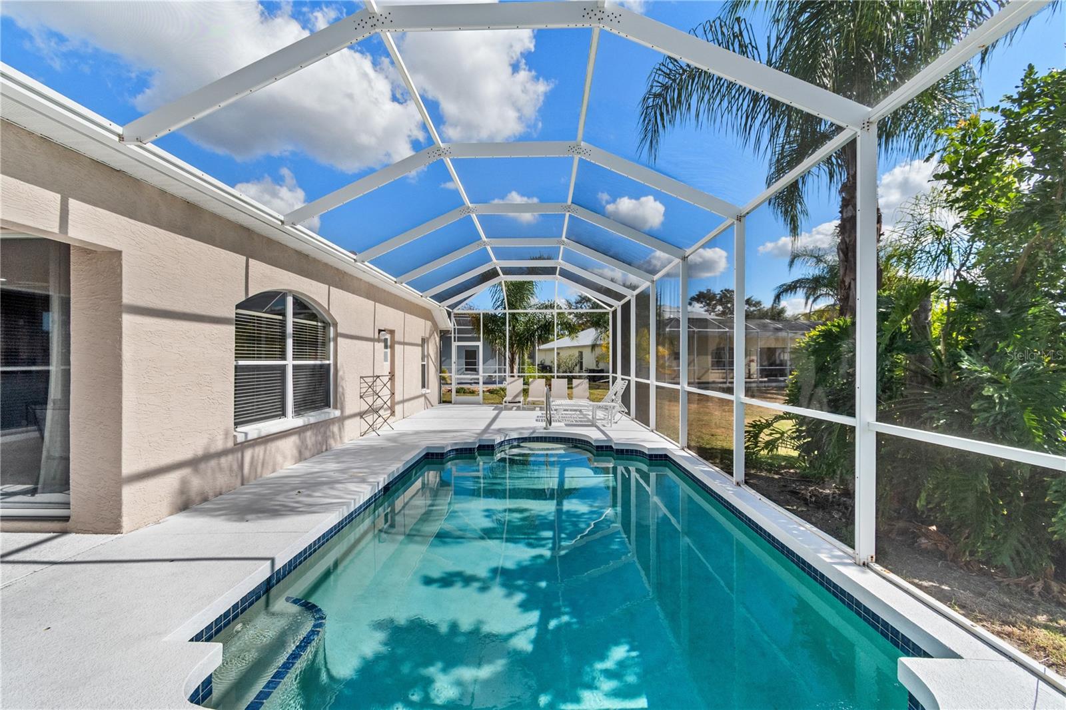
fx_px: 444
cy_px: 355
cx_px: 533
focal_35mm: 15
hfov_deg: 100.4
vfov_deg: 77.3
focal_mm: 10
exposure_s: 1/1600
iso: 800
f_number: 7.1
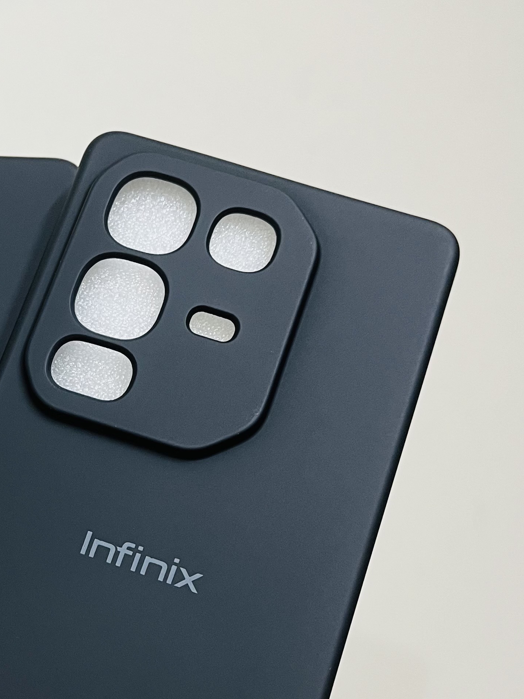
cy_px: 493
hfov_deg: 26.0
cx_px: 89
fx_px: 1110
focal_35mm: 55
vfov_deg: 34.4
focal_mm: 5.1
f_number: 1.6
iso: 125
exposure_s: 1/50
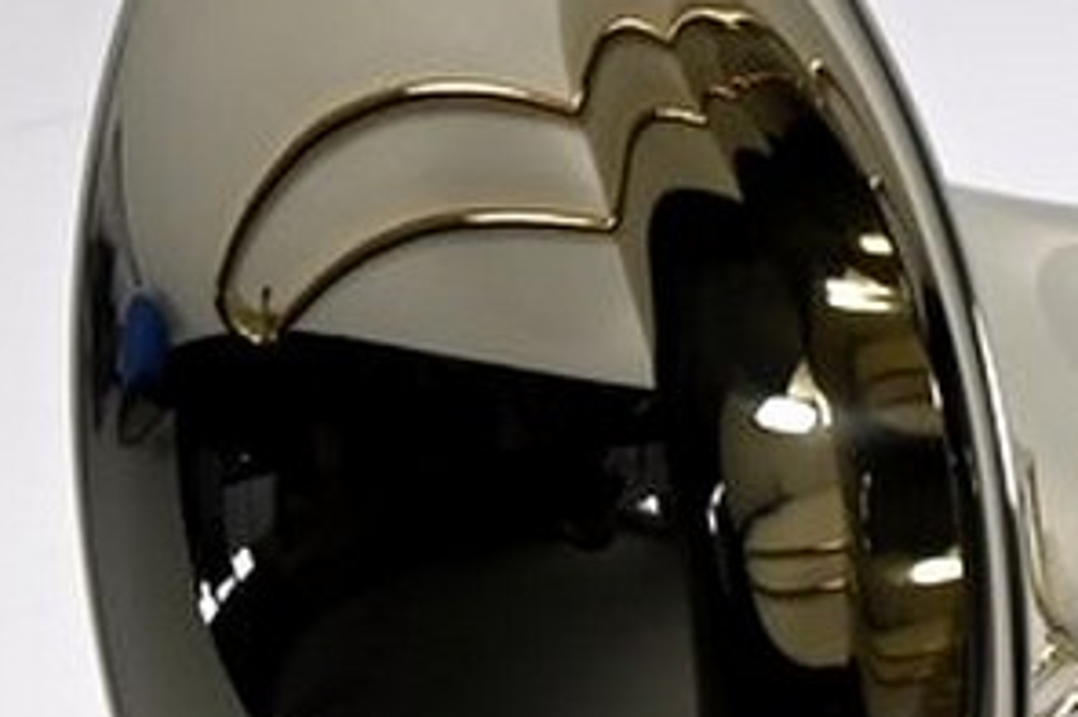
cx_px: 1846
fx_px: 10025
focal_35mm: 335
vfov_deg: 4.1
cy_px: 675
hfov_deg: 6.1
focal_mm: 62
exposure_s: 1/4
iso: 100
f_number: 16
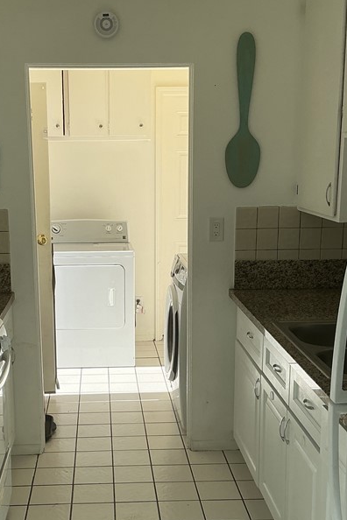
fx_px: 752
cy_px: 314
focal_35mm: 52
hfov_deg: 25.9
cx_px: 130
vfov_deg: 38.0
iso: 25
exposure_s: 1/568
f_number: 1.8
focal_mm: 3
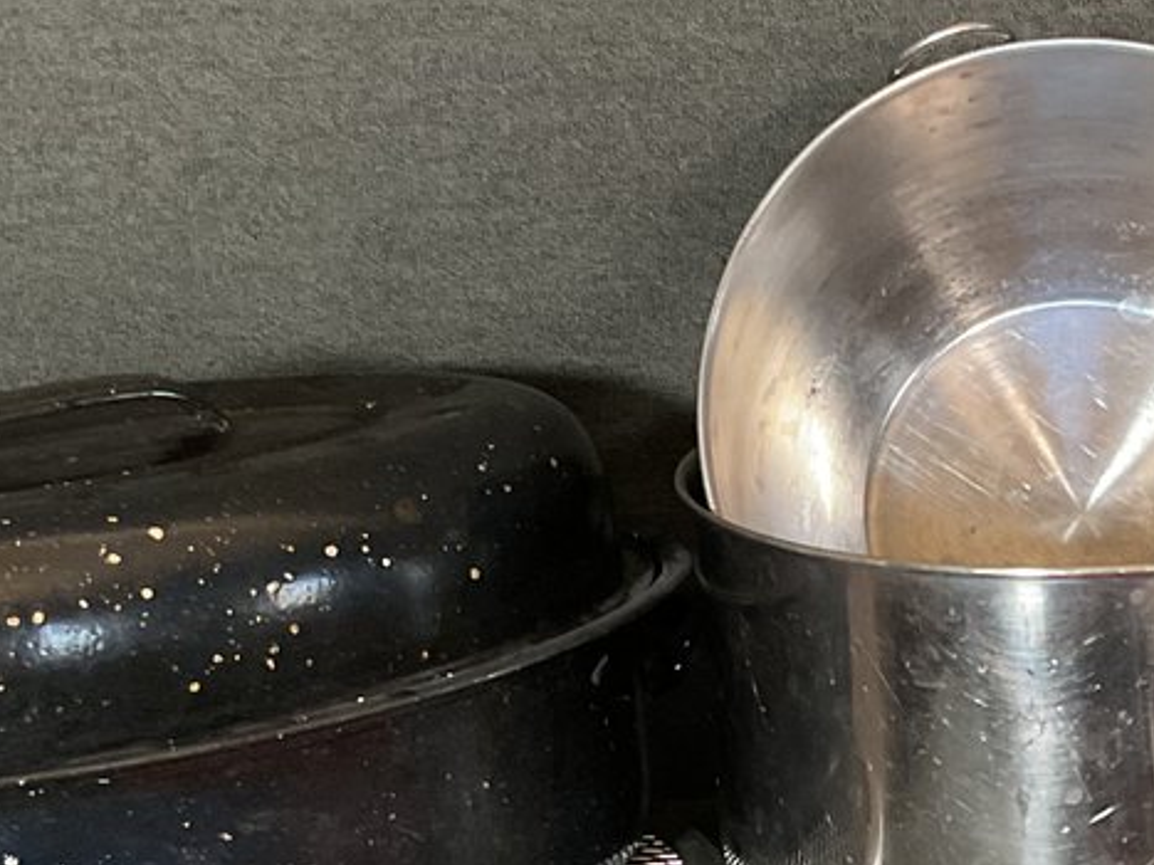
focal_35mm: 94
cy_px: 888
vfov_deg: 15.4
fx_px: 3133
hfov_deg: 19.8
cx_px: 1336
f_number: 1.8
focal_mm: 3
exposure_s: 1/50
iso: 250
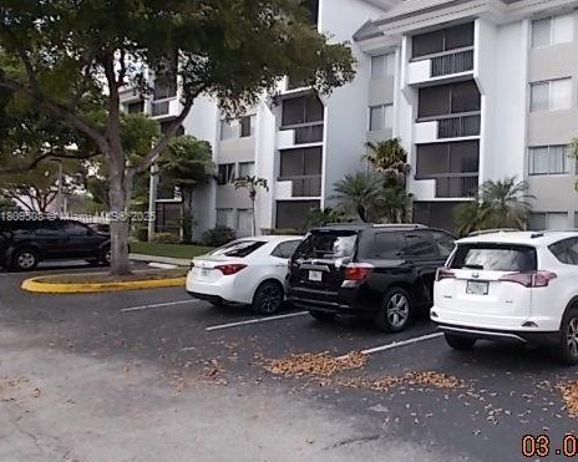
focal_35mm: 35
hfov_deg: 50.7
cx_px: 382
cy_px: 218
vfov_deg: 42.2
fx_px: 599
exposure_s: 1/80
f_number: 8
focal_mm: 4.6
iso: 80
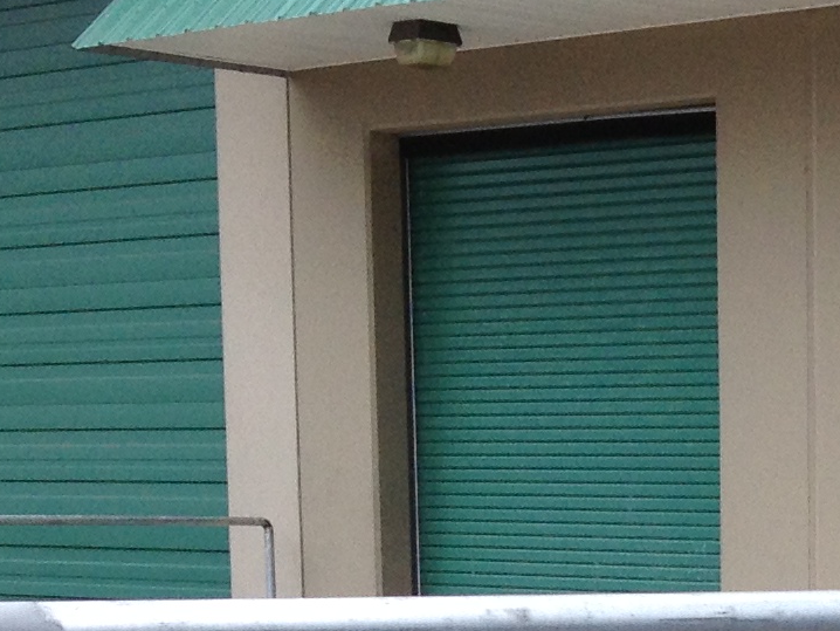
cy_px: 1151
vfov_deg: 8.9
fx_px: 3860
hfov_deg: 11.9
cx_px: 1241
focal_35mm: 159
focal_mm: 4.28
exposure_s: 1/800
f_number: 2.4
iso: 50
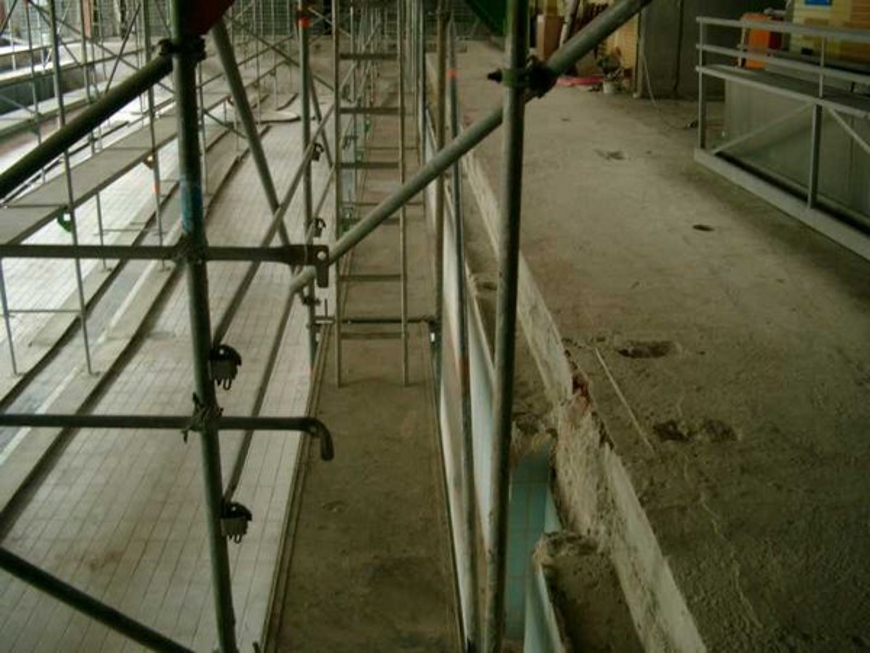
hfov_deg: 50.1
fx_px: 930
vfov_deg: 38.7
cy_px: 326
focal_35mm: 37
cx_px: 435
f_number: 2.6
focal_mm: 7.6
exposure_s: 1/8
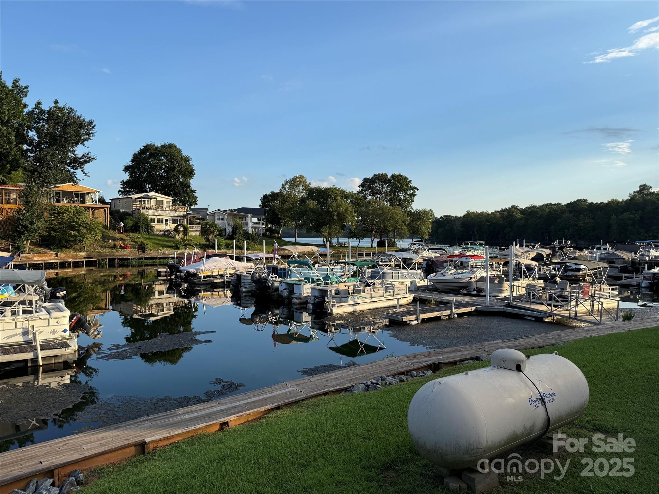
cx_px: 330
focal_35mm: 24
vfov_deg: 56.8
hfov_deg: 71.6
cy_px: 247
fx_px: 457
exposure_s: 1/2232
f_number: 1.78
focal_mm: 6.76
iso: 80
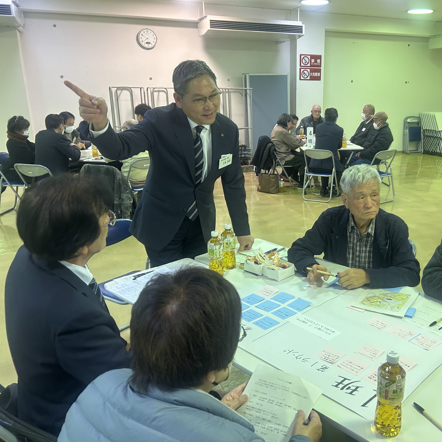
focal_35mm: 31
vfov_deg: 52.5
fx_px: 448
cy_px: 223
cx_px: 294
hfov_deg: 51.6
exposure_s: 1/60
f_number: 1.5
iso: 125
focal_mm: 5.7
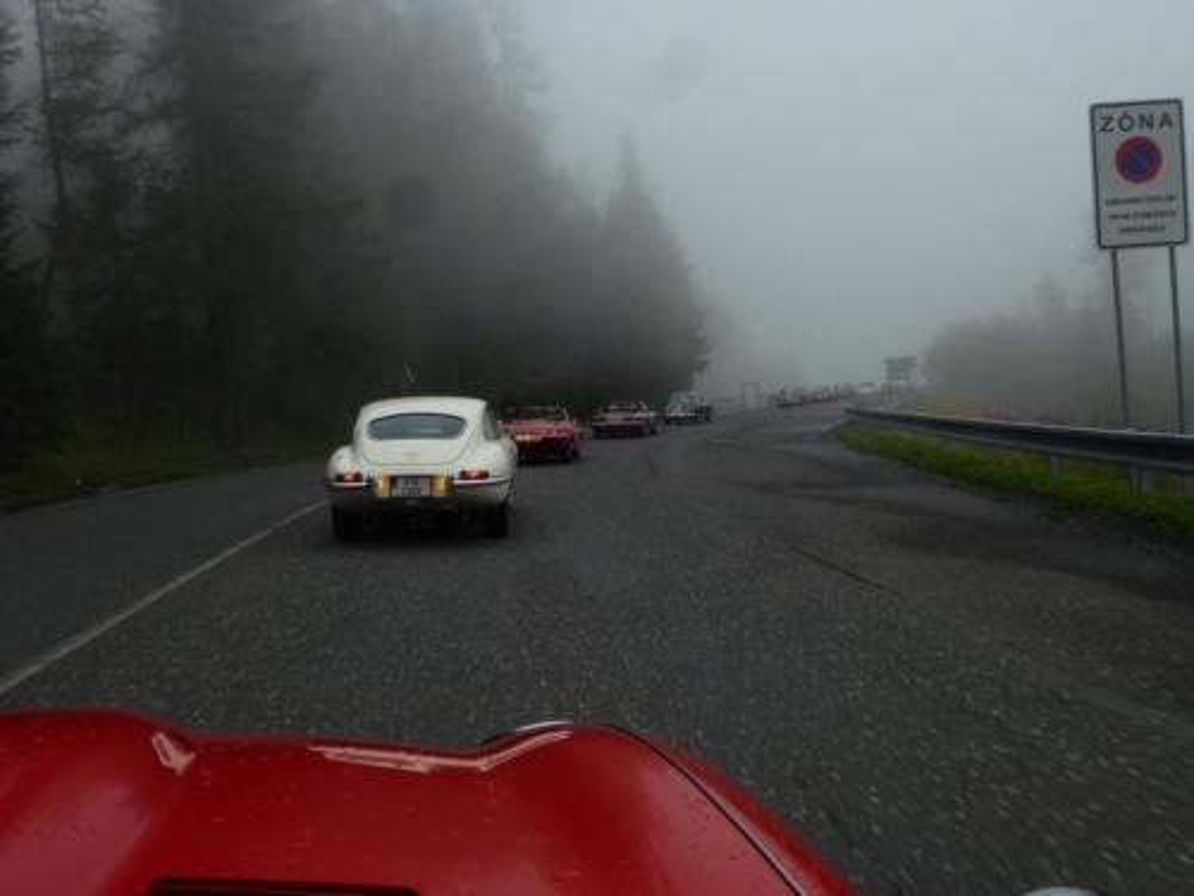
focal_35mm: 36
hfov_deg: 51.4
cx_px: 597
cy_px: 448
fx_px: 1242
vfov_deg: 39.7
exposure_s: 1/125
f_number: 3.7
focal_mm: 6.4
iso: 100
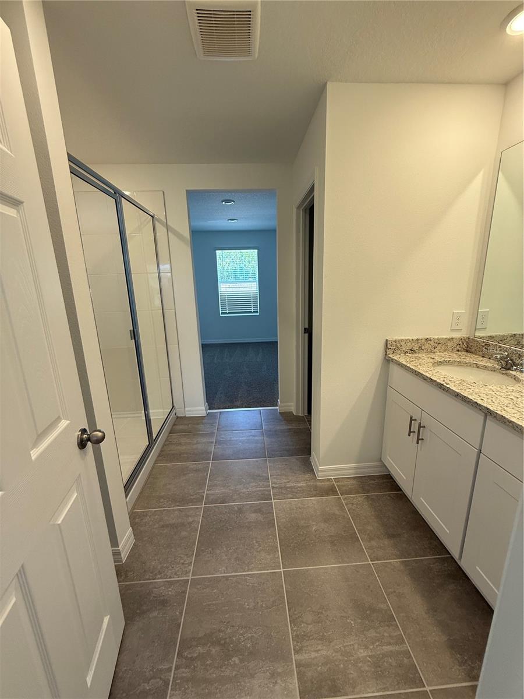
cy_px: 350
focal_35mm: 14
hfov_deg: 85.7
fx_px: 283
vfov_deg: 102.1
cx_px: 262
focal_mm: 2.22
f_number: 2.2
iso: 125
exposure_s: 1/120
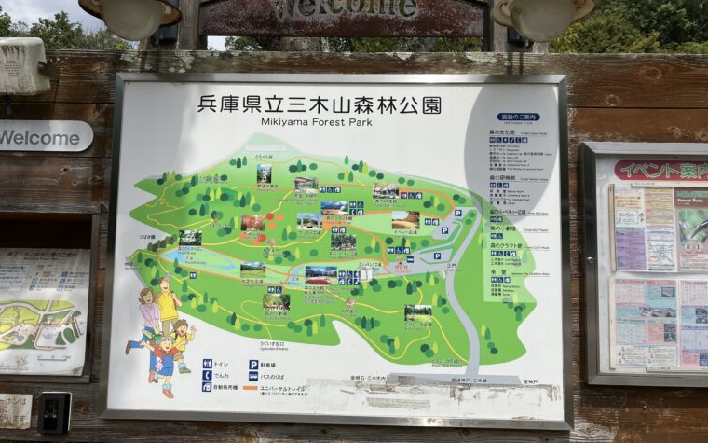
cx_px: 352
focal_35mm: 30
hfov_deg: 62.9
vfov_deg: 41.7
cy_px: 186
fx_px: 579
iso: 32
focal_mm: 3.99
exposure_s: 1/3040
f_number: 1.8
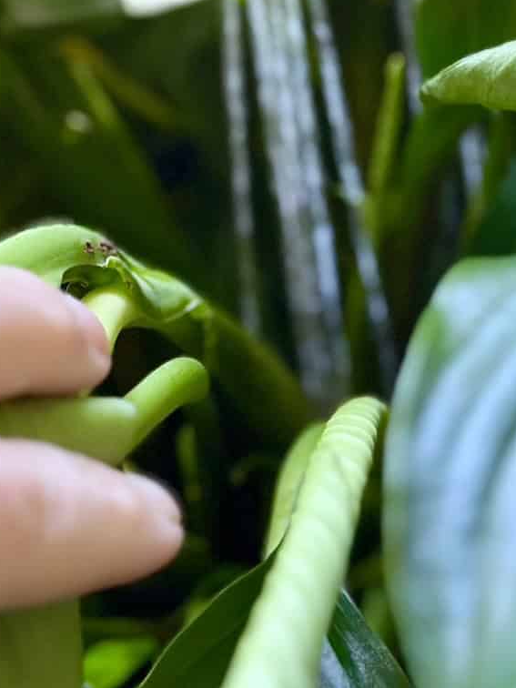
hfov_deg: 11.6
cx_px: 296
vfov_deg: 14.8
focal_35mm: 128
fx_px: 2544
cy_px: -198
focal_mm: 6.9
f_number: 1.8
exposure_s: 1/60
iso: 320
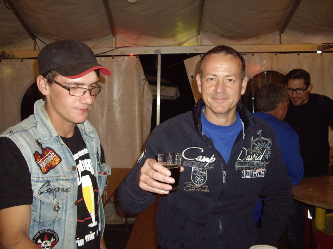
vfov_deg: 37.7
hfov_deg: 49.0
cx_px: 166
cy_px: 124
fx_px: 366
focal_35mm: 38
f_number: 2.8
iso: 400
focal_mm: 7.9
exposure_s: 1/40
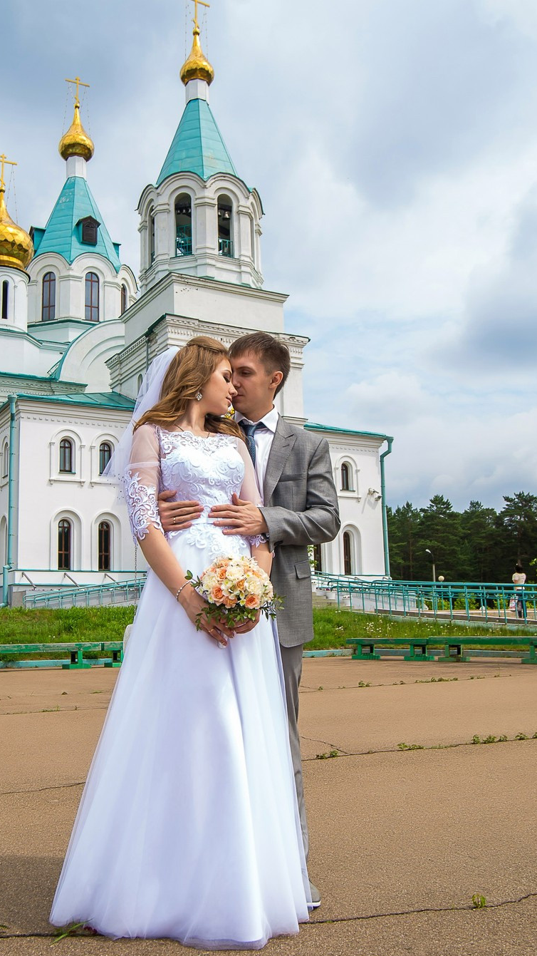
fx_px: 810
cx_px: 232
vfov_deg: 61.0
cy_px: 475
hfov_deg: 36.6
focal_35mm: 32
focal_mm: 20
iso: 64
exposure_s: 1/125
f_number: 8
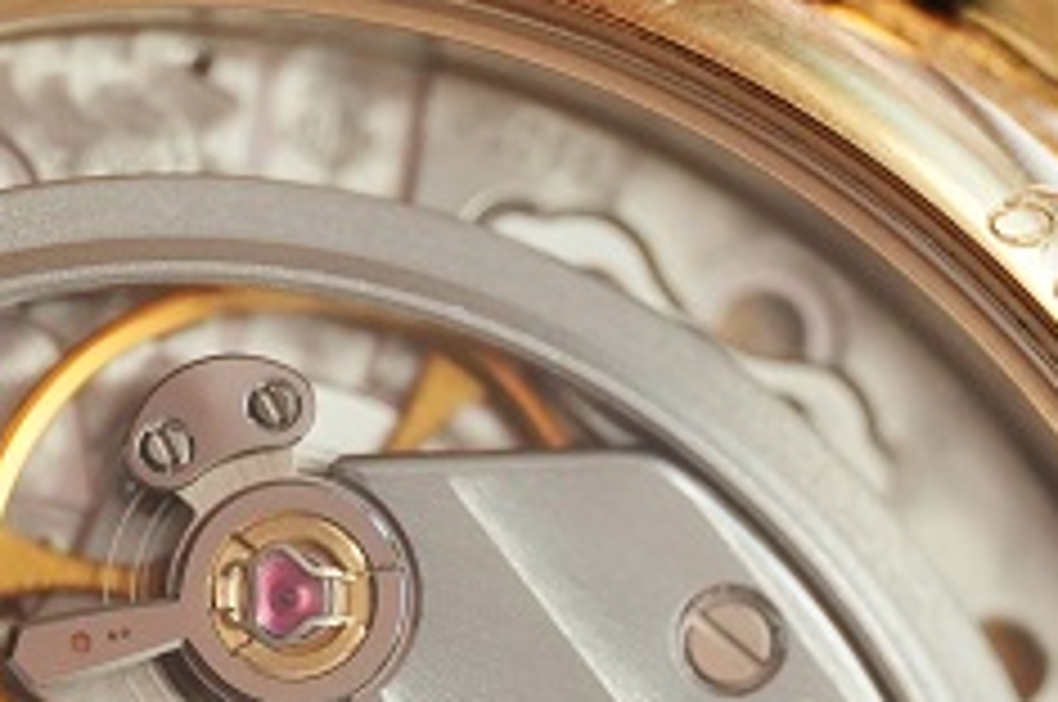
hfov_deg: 6.6
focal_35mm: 314
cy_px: 1078
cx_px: 617
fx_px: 9215
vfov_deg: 4.3
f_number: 2.8
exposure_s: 1/250
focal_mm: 105
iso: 1600
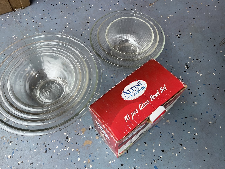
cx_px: 112
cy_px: 84
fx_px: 189
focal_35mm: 29
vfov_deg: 48.2
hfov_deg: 61.7
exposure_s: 1/287
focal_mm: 3
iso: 16
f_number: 1.8
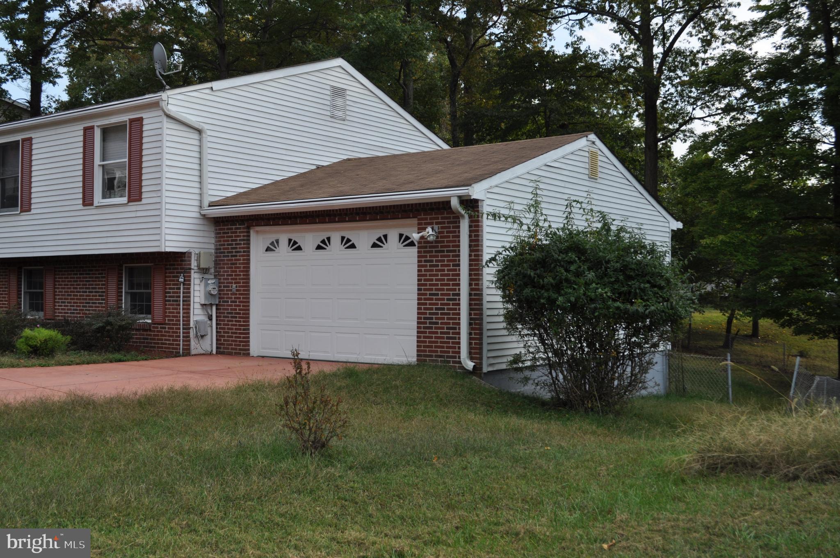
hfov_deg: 49.6
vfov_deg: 34.1
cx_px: 420
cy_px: 279
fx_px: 909
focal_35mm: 39
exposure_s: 1/200
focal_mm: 26
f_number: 7.1
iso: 200
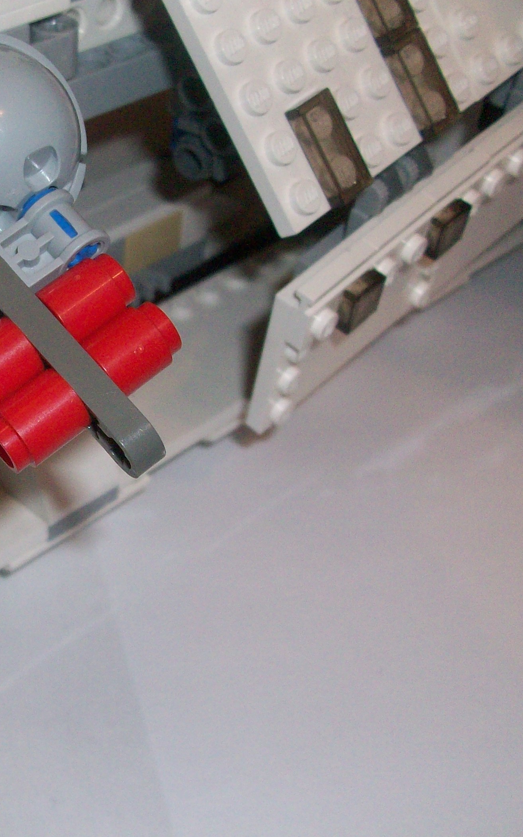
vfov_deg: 36.2
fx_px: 1277
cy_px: 377
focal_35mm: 56
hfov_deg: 22.2
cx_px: -15
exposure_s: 1/60
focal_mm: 5.7
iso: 160
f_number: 2.8
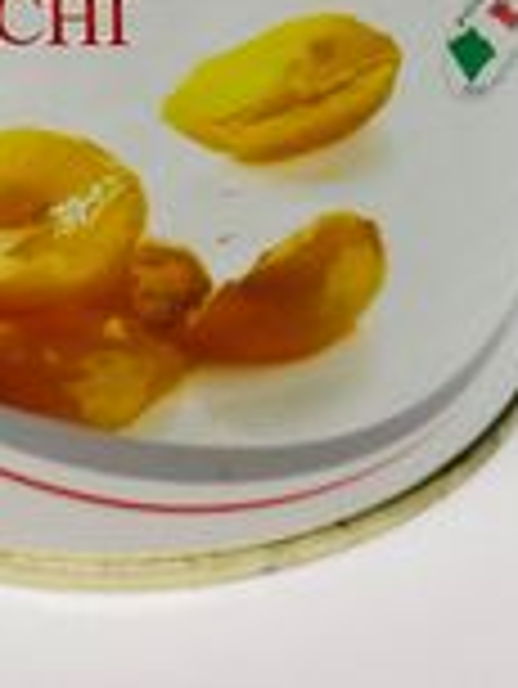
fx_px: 1554
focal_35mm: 78
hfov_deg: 18.8
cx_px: 140
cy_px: -97
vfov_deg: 23.3
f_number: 1.8
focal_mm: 4
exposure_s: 1/33
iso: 40
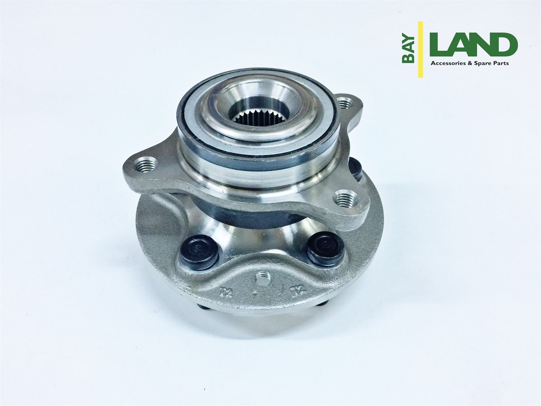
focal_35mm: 29
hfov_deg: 61.7
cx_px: 270
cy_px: 203
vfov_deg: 48.2
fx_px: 453
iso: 64
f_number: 2.2
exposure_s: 1/17
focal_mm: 4.15
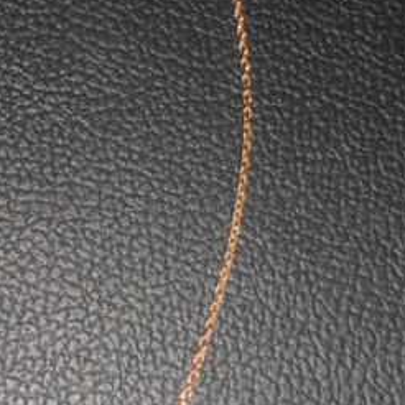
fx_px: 1284
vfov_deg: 17.8
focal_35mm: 97
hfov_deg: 17.1
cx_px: -79
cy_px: 105
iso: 100
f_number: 9.2
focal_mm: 4.9
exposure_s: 1/15
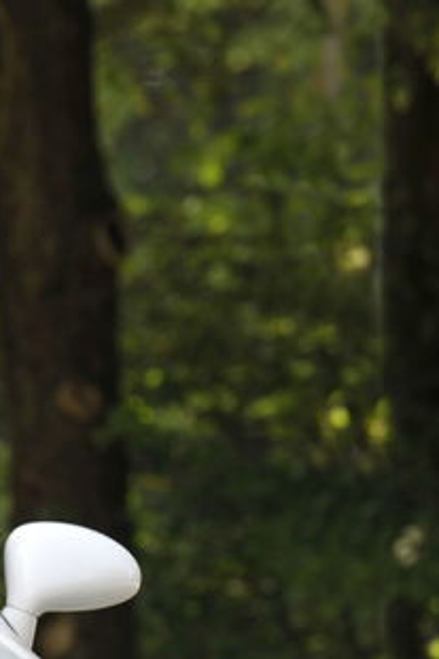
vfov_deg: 3.1
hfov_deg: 2.1
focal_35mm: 658
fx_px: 12048
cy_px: 672
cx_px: -532
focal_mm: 200
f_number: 4.5
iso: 100
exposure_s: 1/125
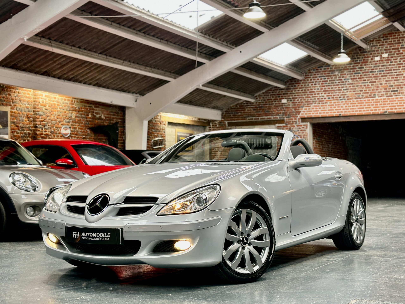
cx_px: 202
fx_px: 562
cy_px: 152
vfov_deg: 30.3
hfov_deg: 39.7
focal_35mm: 48
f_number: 1.78
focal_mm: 6.86
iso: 125
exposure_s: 1/94
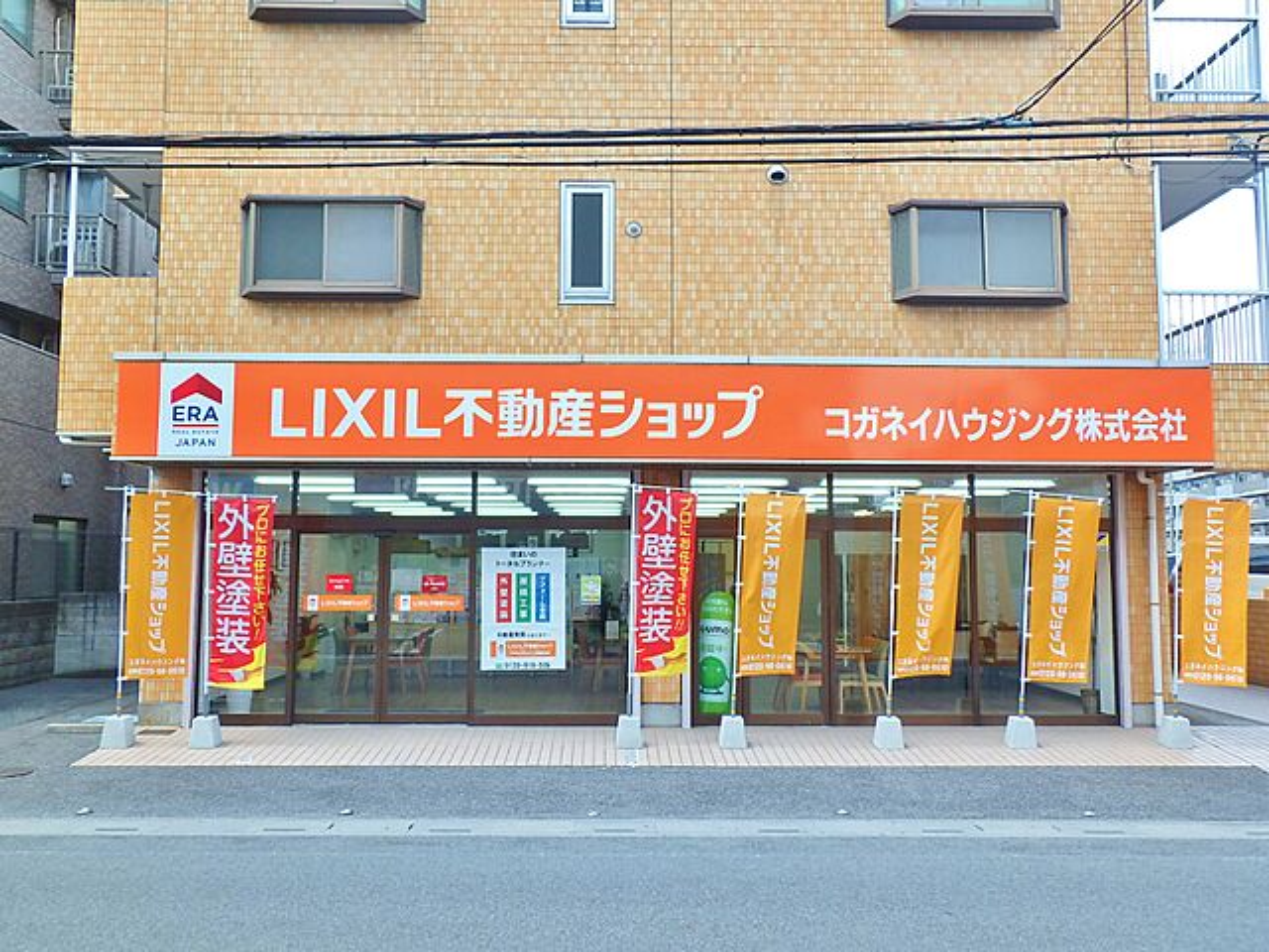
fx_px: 1136
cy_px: 476
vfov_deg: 45.4
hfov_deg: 58.4
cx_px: 634
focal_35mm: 31
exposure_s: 1/160
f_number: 4.7
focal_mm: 5.6
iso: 125
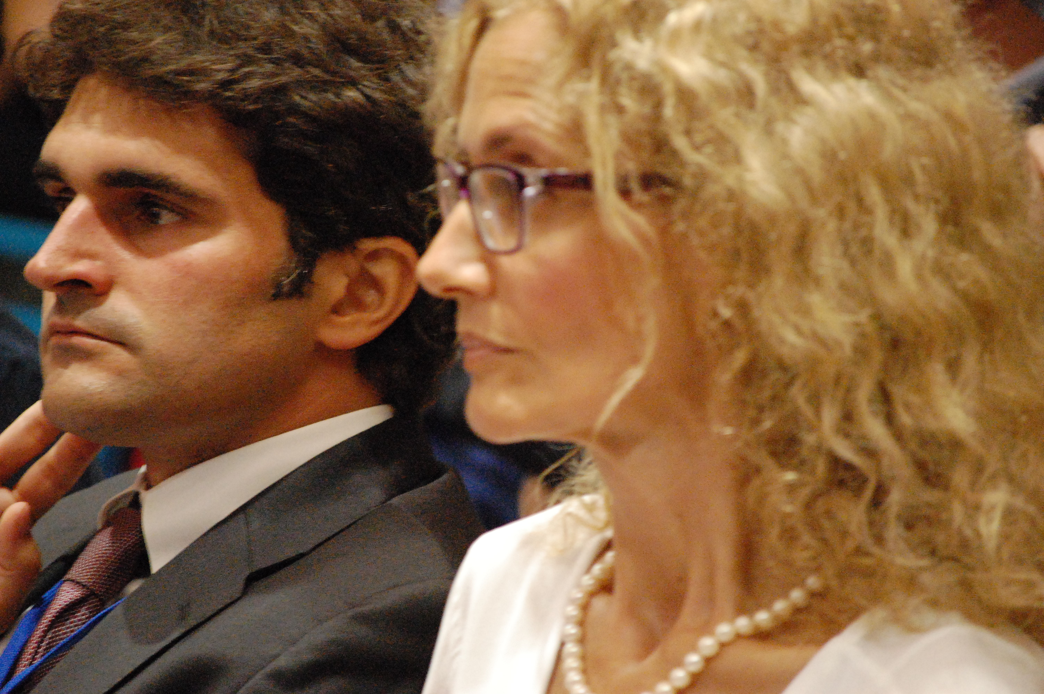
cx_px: 522
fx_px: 8692
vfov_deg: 4.6
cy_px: 347
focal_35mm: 300
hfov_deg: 6.9
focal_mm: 200
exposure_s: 1/50
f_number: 5.6
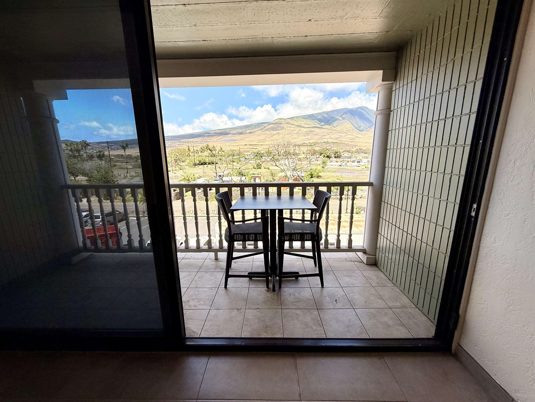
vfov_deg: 85.7
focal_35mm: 14
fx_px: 216
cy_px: 201
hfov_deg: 102.1
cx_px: 268
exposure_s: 1/1125
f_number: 2.2
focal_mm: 2.22
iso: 50
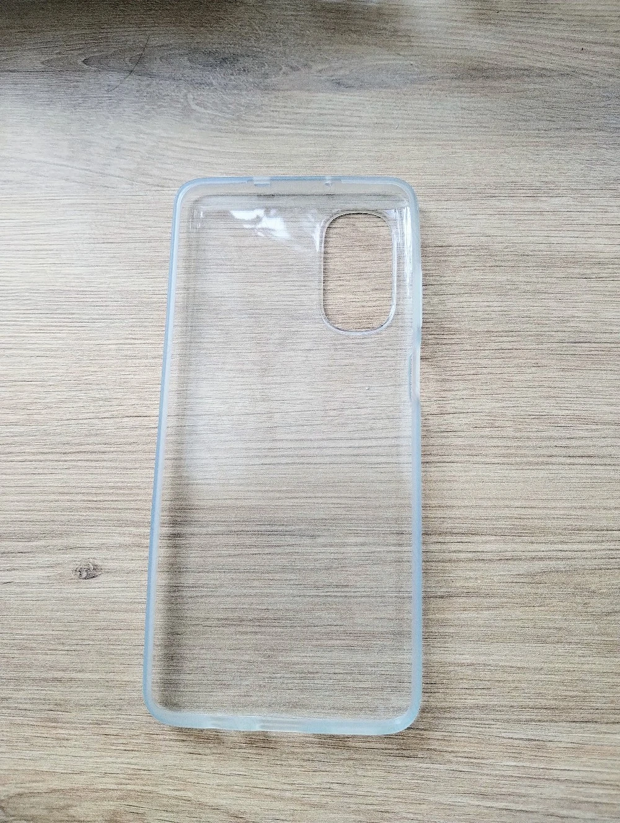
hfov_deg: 49.9
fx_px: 667
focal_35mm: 28
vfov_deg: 63.4
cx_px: 310
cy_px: 412
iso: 441
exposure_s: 1/50
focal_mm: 4.27
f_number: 1.8
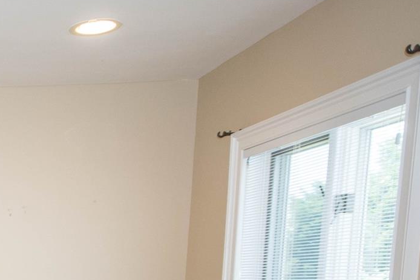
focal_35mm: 62
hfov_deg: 25.7
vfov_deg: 20.5
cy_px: 337
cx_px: -181
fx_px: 723
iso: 400
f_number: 5.6
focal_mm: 14
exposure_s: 1/60
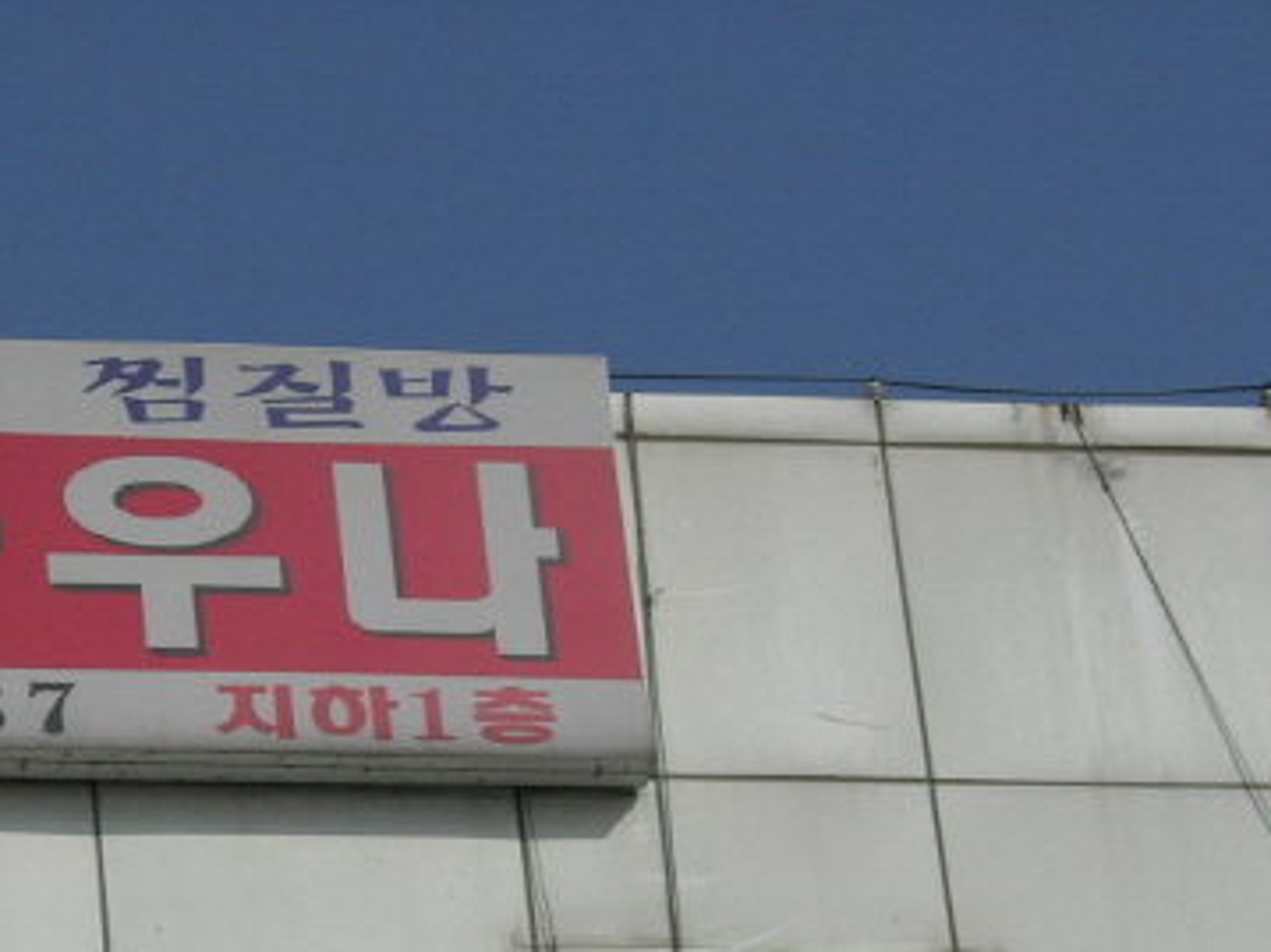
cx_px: 53
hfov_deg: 9.6
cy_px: 1051
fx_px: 7524
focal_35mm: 205
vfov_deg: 7.2
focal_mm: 19.1
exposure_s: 1/648
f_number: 7.3
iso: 64
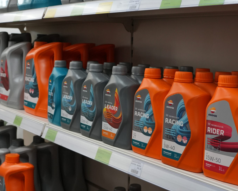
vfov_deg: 25.6
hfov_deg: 32.2
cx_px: 105
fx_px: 412
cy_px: 42
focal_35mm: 59
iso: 800
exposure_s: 1/160
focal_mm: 22.2
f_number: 4
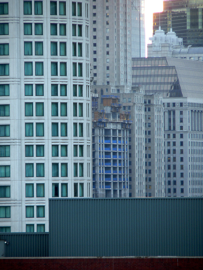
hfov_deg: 3.4
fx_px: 3378
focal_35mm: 432
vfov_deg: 4.6
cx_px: 102
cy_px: 135
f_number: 2.8
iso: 80
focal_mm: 72
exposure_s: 1/60
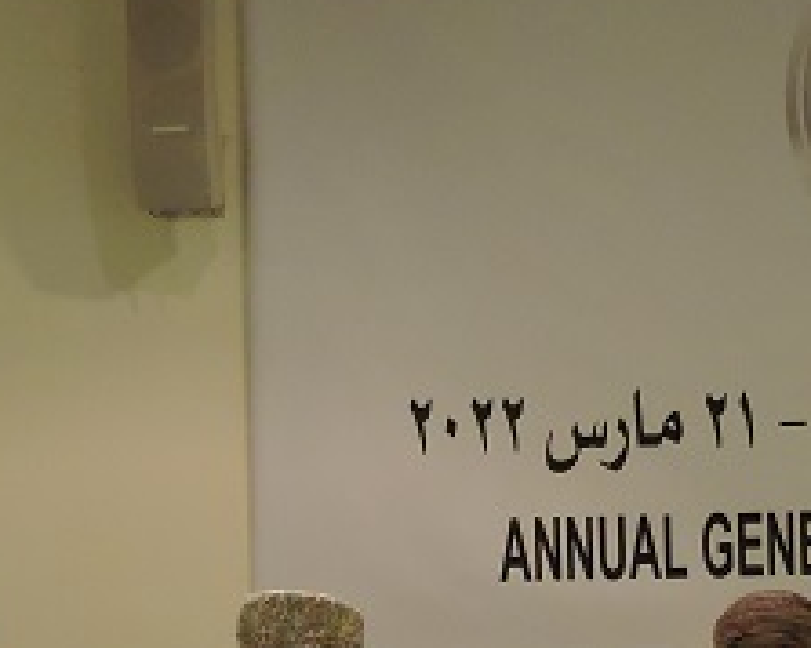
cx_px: 484
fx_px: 6979
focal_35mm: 291
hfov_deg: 6.7
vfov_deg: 5.3
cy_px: 668
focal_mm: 17
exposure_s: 1/15
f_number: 4.8
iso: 720
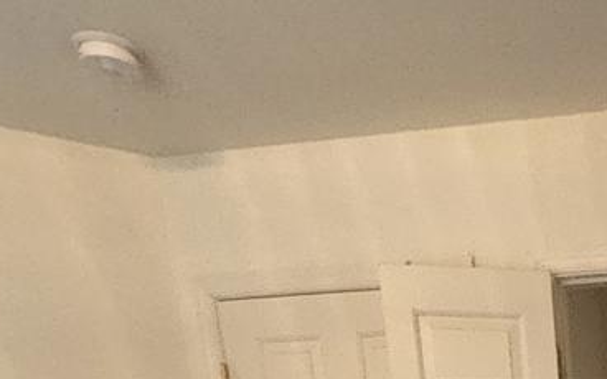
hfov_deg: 30.5
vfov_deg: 16.2
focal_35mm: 54
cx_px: 765
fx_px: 893
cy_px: 826
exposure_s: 1/50
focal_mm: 1.13
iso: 160
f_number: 2.2
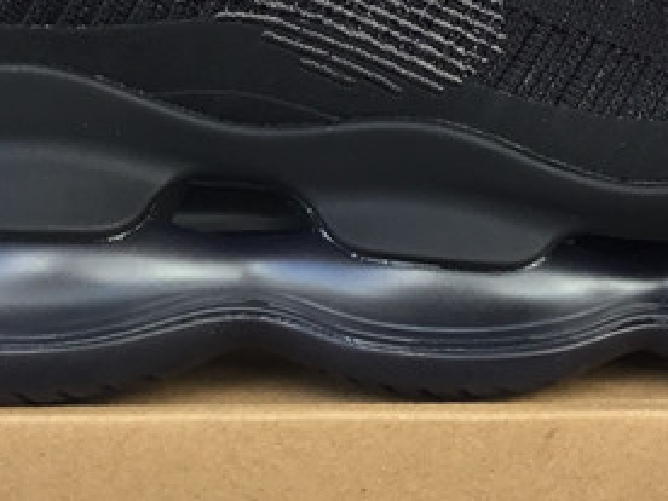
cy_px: 202
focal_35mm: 101
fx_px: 1949
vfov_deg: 14.6
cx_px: 402
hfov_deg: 19.4
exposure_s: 1/100
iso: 32
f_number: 2.4
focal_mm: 3.3
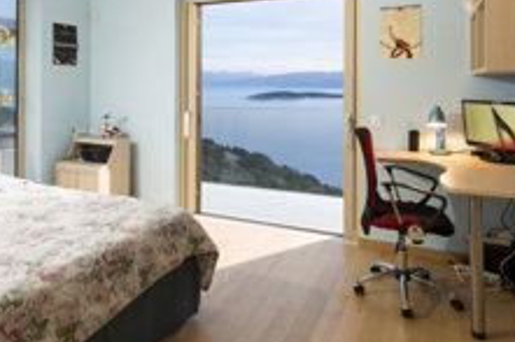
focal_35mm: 29
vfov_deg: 44.1
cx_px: 231
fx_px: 415
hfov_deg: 63.5
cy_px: 107
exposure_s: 1/4
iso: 100
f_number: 6.3
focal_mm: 16
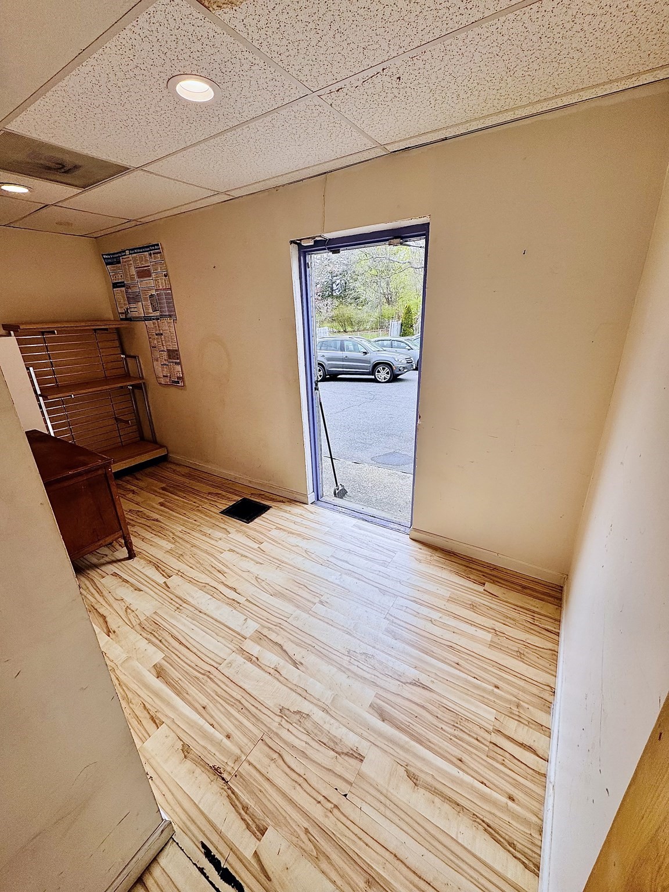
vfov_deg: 102.1
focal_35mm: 14
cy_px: 446
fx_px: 361
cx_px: 334
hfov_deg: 85.7
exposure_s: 1/241
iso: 40
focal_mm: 2.22
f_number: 2.2
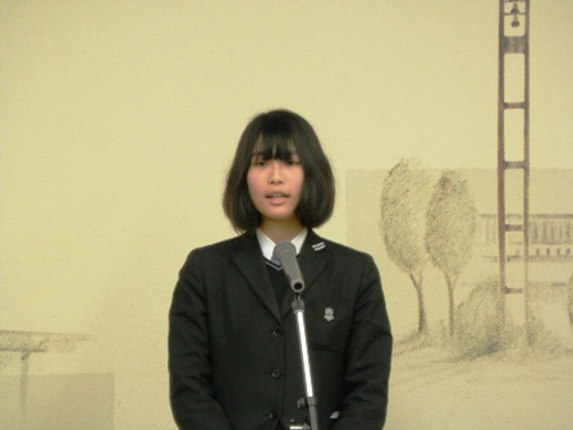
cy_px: 215
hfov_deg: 4.9
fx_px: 6638
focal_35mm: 401
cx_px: 286
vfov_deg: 3.7
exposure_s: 1/15
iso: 400
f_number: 6.9
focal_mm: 71.6
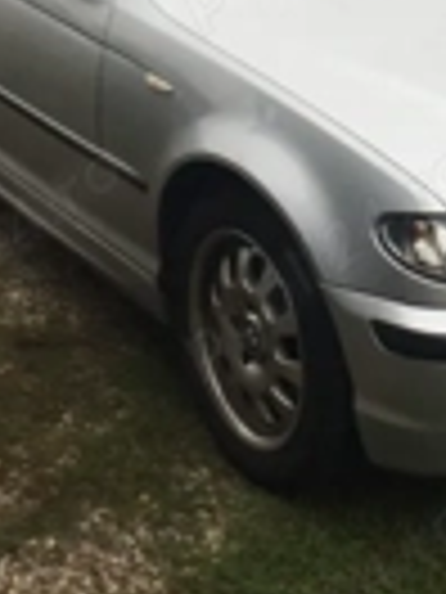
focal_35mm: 88
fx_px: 1512
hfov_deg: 16.5
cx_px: 414
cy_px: -36
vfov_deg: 21.3
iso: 32
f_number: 2.2
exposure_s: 1/273
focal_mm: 4.15
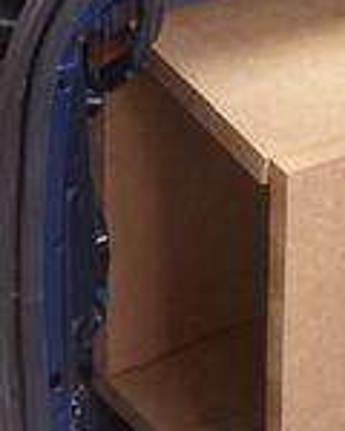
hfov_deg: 8.1
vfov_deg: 10.3
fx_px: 2400
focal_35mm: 188
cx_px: 414
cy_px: 316
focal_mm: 11.5
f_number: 2.5
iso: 100
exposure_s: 1/25
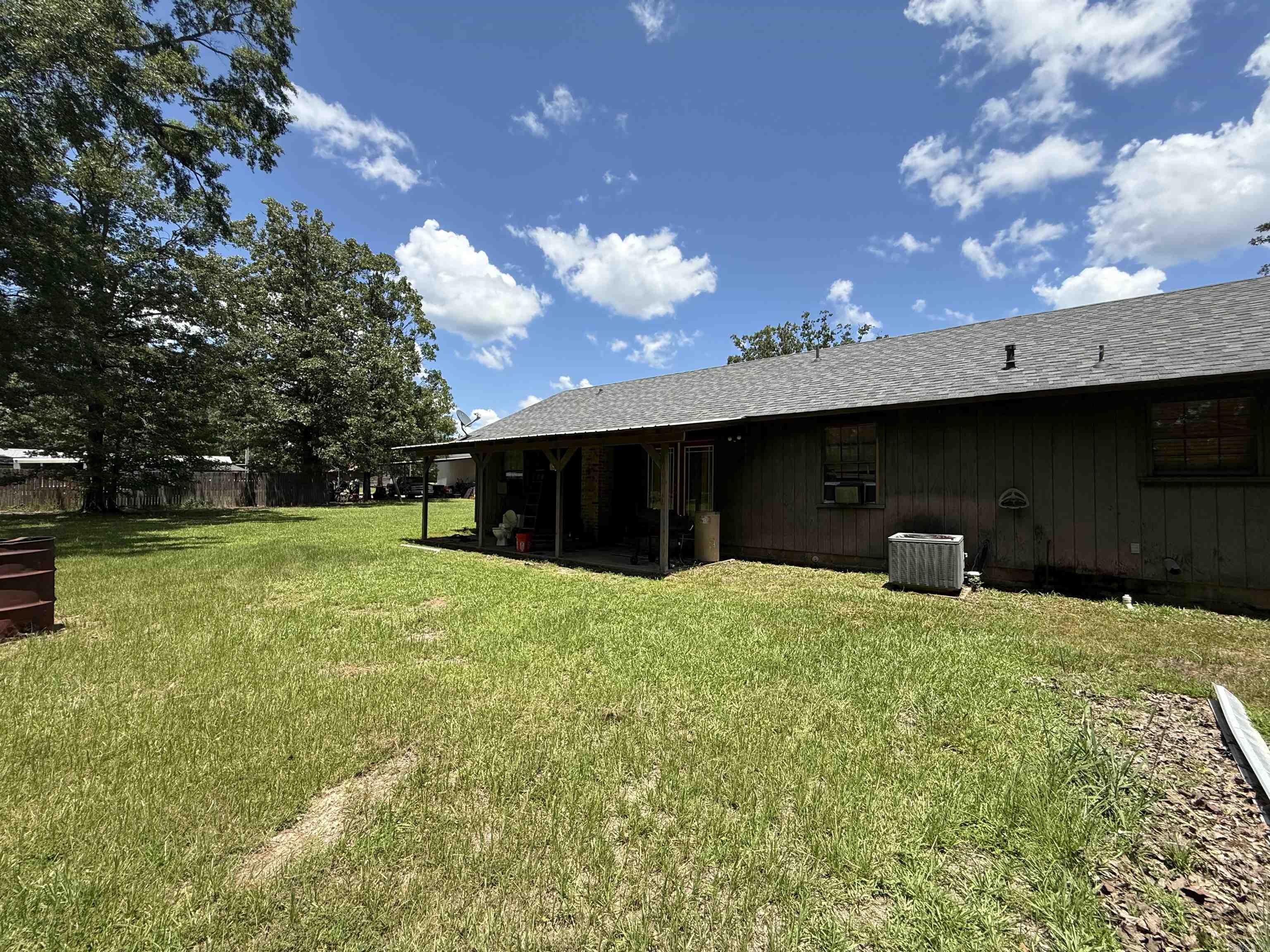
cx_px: 635
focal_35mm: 14
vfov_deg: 85.7
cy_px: 476
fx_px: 514
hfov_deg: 102.1
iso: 50
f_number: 2.2
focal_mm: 2.22
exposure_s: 1/1464
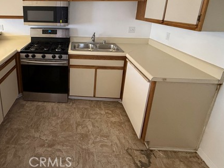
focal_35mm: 21
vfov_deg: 60.2
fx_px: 136
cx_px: 66
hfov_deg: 75.2
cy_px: 44
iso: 500
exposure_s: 1/60
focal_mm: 2.22
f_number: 2.2
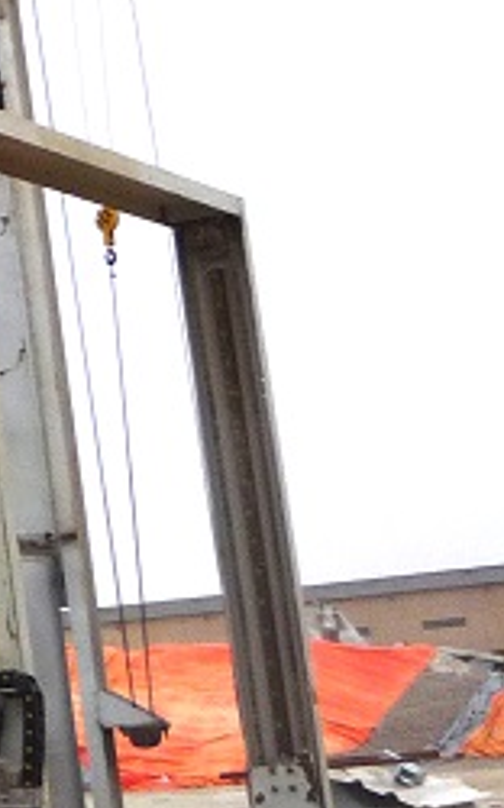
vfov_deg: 16.3
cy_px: 149
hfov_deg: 8.9
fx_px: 2794
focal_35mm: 127
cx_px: -853
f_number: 4
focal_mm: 5.2
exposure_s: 1/320
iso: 100
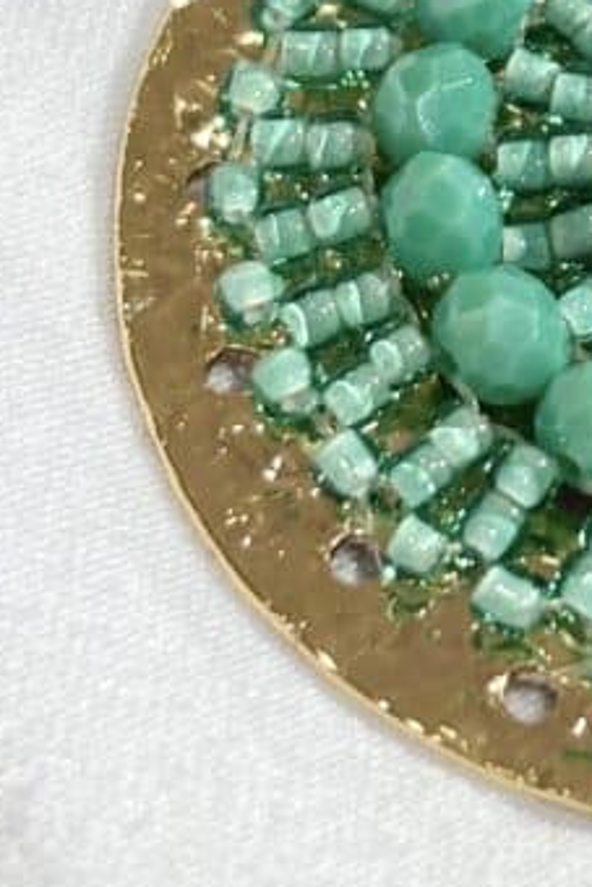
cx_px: 795
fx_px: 4016
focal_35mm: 163
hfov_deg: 8.3
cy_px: 91
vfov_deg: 12.5
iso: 32
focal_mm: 5.96
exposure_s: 1/156
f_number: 1.6
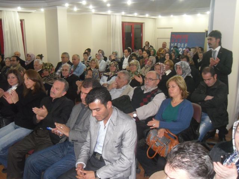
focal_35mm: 34
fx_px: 235
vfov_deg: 41.8
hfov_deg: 54.0
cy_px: 90
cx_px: 120
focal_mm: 6
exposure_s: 1/45
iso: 400
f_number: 2.8
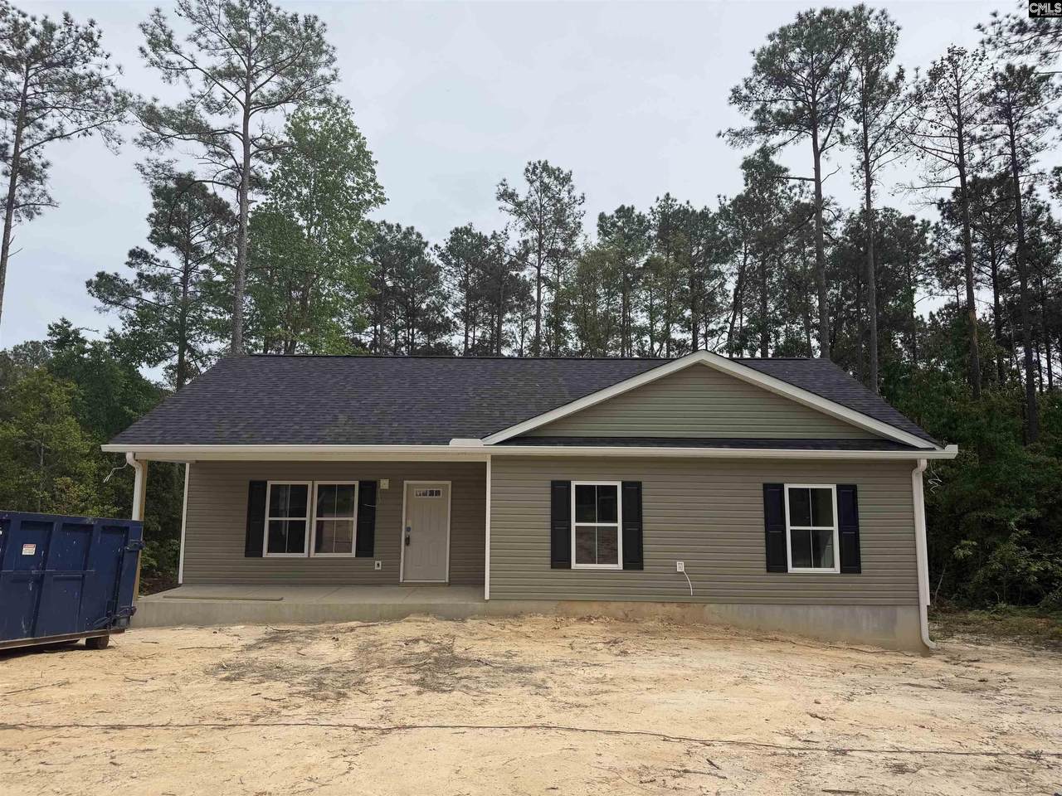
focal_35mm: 24
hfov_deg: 71.6
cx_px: 531
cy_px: 398
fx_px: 736
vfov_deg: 56.8
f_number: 1.78
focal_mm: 6.76
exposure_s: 1/6173
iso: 80
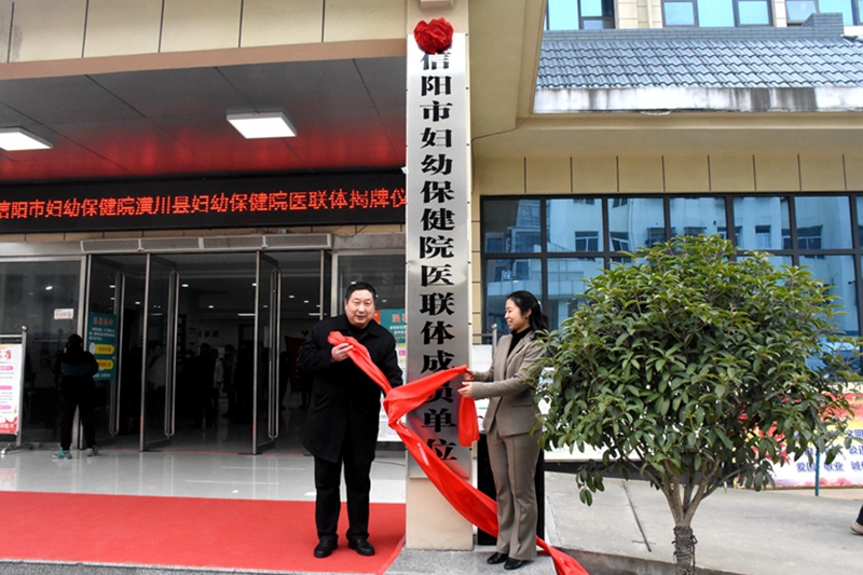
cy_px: 288
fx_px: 647
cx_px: 432
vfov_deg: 47.9
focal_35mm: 27
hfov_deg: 67.4
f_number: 11
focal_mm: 18
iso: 3200
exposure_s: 1/500
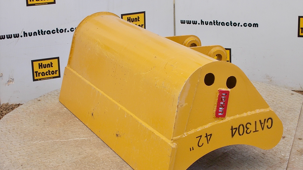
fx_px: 578
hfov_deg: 29.4
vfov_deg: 16.7
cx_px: 151
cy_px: 99
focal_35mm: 72
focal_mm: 11.8
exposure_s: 1/60
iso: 125
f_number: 5.3
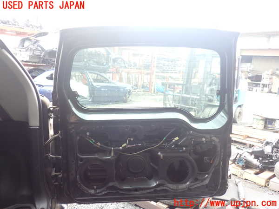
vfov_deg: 46.8
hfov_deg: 60.0
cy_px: 104
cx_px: 140
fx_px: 242
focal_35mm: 30
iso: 200
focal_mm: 5.4
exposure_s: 1/40
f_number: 2.3
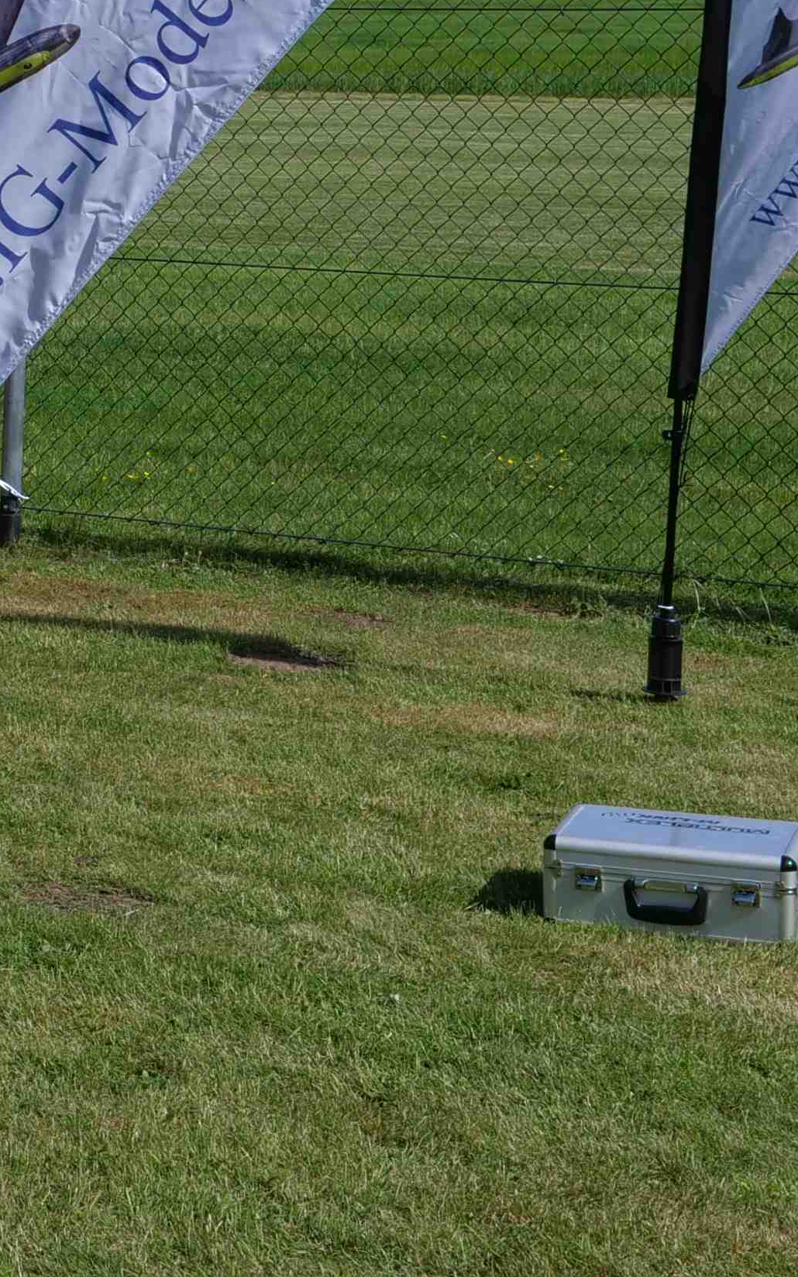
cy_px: 169
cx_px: -608
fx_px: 3481
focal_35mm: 100
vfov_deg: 20.4
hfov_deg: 12.1
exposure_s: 1/400
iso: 100
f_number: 6.3
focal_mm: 15
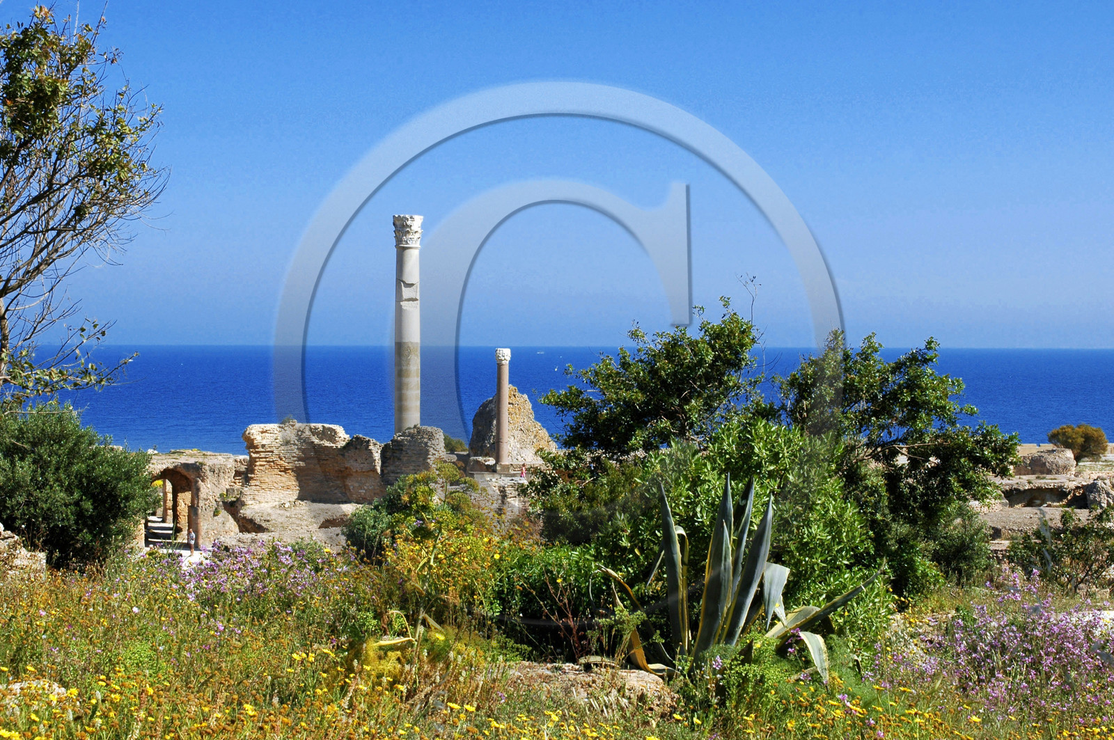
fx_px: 1855
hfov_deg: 33.4
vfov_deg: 22.6
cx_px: 557
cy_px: 370
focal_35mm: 60
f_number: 14
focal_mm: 40
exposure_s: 1/160
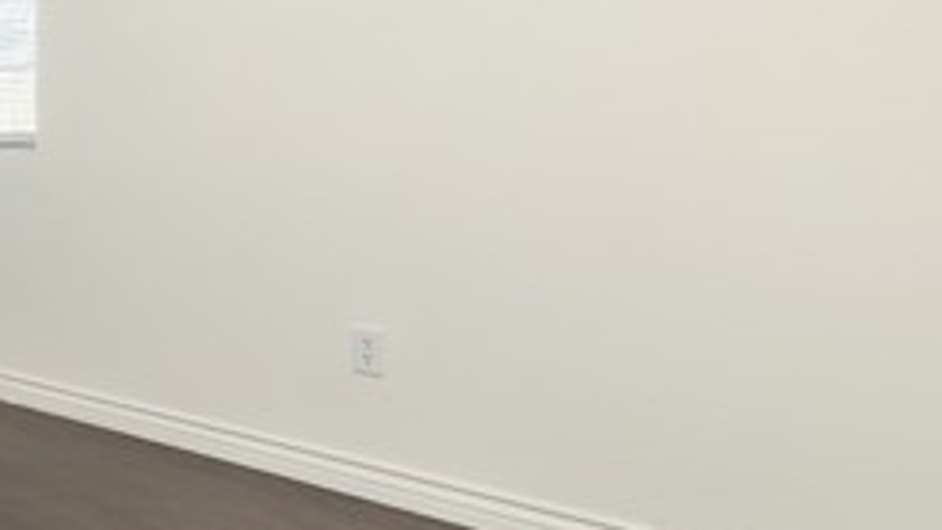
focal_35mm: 38
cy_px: 118
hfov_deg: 41.8
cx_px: -95
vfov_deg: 30.6
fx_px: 949
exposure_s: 1/100
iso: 200
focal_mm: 14
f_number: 5
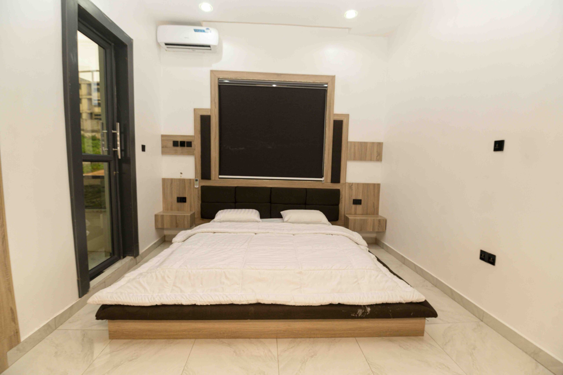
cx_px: 282
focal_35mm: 15
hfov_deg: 100.4
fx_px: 234
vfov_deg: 77.2
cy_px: 188
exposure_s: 1/200
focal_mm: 15
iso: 800
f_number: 4
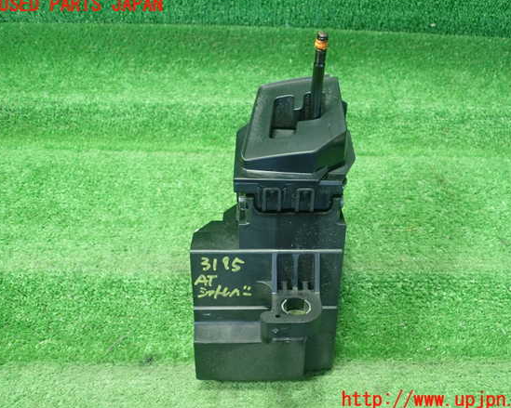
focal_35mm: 32
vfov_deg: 45.8
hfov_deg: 55.6
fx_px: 484
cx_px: 273
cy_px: 203
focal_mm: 5.5
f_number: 2.3
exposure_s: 1/125
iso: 800
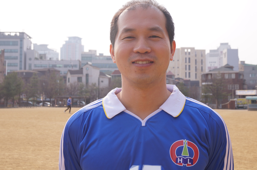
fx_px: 321
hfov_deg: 43.7
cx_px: 128
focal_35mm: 45
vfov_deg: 29.8
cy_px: 85
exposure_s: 1/160
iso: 100
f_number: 8
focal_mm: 30
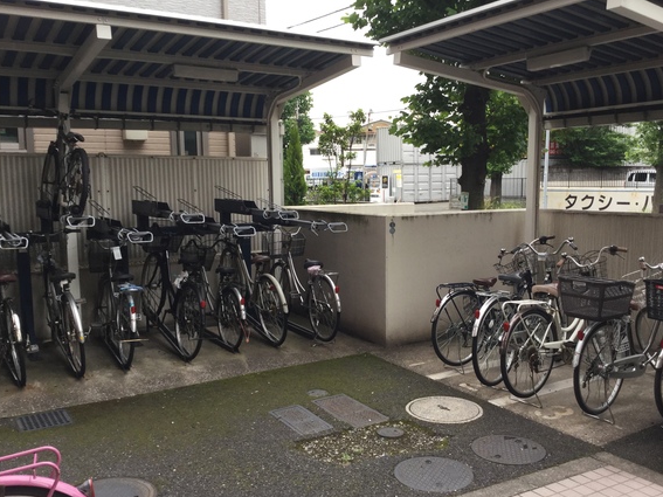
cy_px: 262
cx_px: 364
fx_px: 670
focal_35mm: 35
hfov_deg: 52.6
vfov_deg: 40.7
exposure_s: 1/120
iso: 40
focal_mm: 3.3
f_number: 2.4
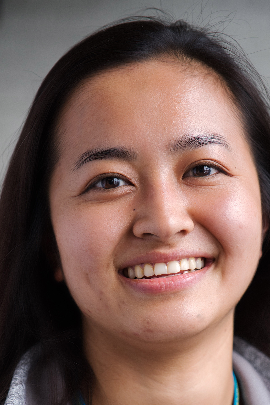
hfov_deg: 10.5
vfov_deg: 15.7
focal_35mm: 130
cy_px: 314
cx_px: 155
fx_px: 1462
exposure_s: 1/125
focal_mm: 55
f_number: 2.8
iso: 200
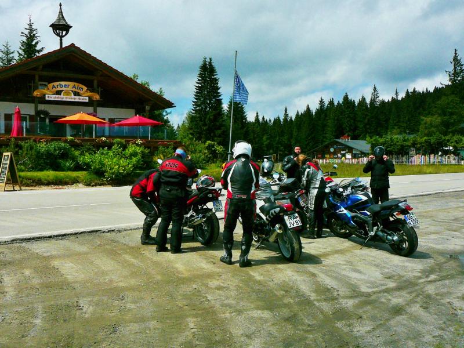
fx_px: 469
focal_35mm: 35
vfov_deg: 40.7
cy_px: 174
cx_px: 232
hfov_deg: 52.6
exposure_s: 1/1600
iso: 80
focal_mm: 5.2
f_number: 5
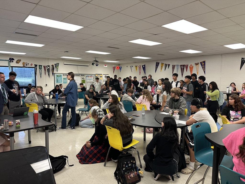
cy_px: 92
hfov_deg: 71.6
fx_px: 170
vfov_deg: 56.8
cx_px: 122
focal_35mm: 24
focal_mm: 6.86
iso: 200
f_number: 1.78
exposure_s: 1/120
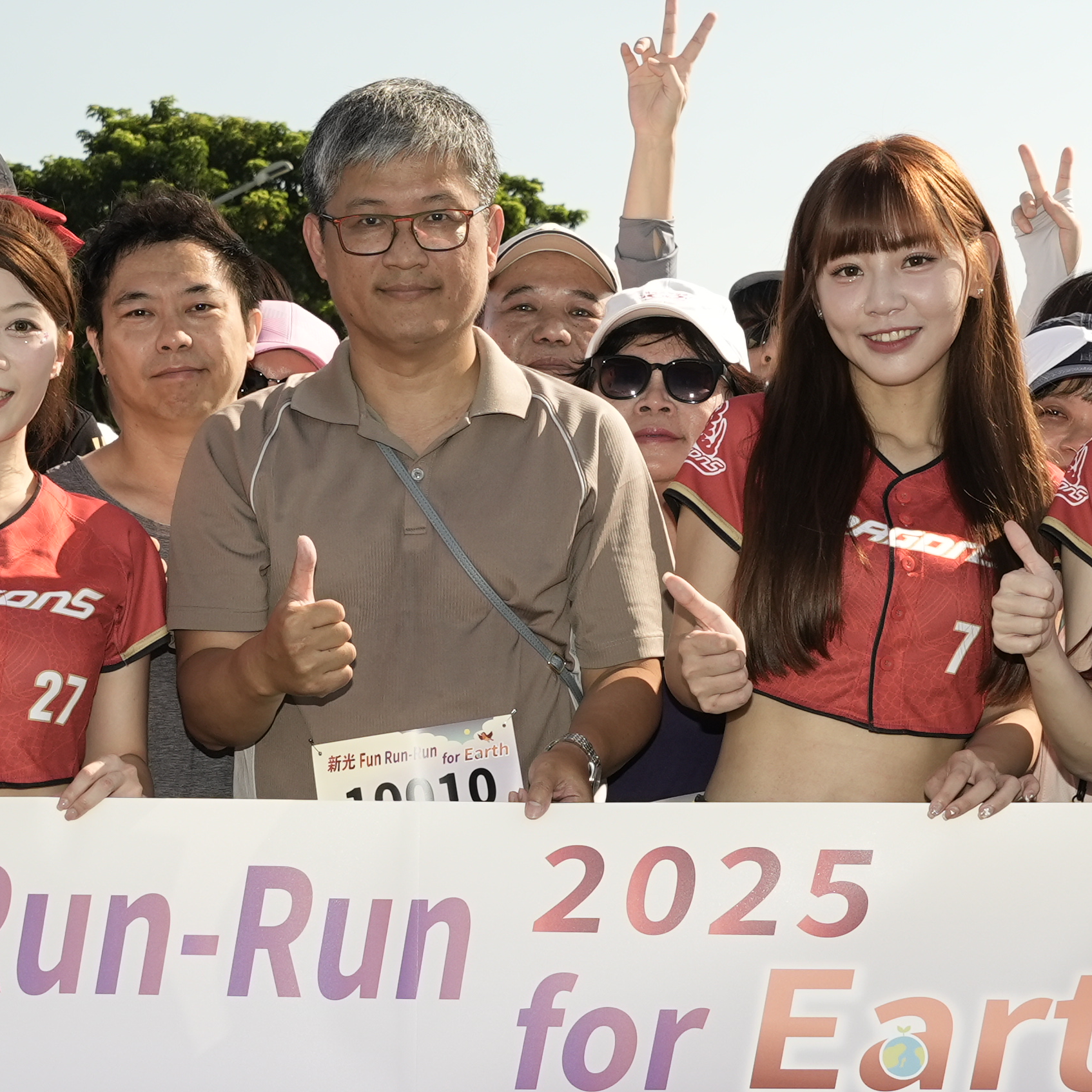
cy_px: 795
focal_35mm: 109
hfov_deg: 16.0
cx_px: 492
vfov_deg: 15.9
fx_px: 3890
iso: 200
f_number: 6.3
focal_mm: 31
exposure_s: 1/200
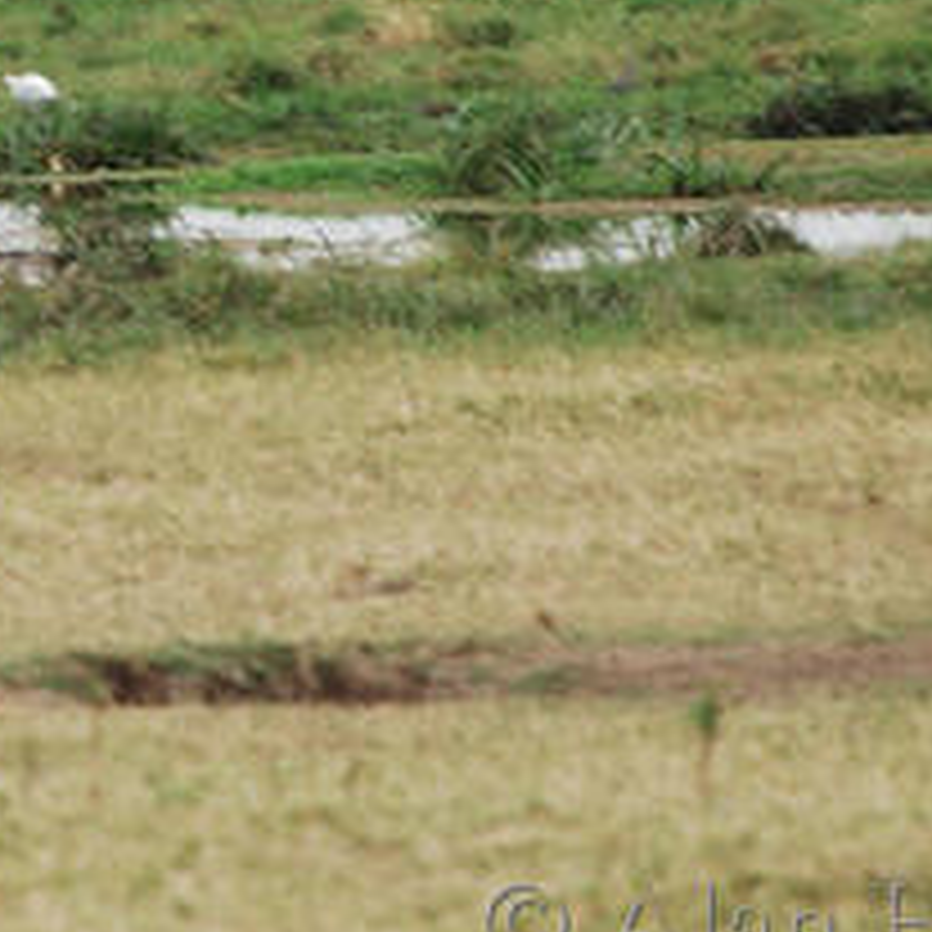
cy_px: -23
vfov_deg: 1.0
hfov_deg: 1.0
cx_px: -41
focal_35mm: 1727
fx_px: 52606
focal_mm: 400
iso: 180
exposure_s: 1/100
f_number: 5.6
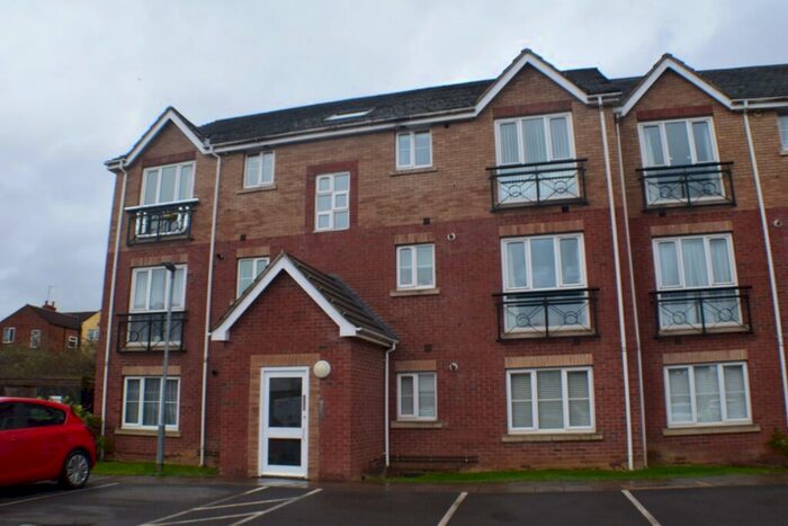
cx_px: 394
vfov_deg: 36.9
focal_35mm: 36
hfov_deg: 53.1
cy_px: 263
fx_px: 788
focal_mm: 24
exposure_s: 1/200
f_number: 10
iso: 400
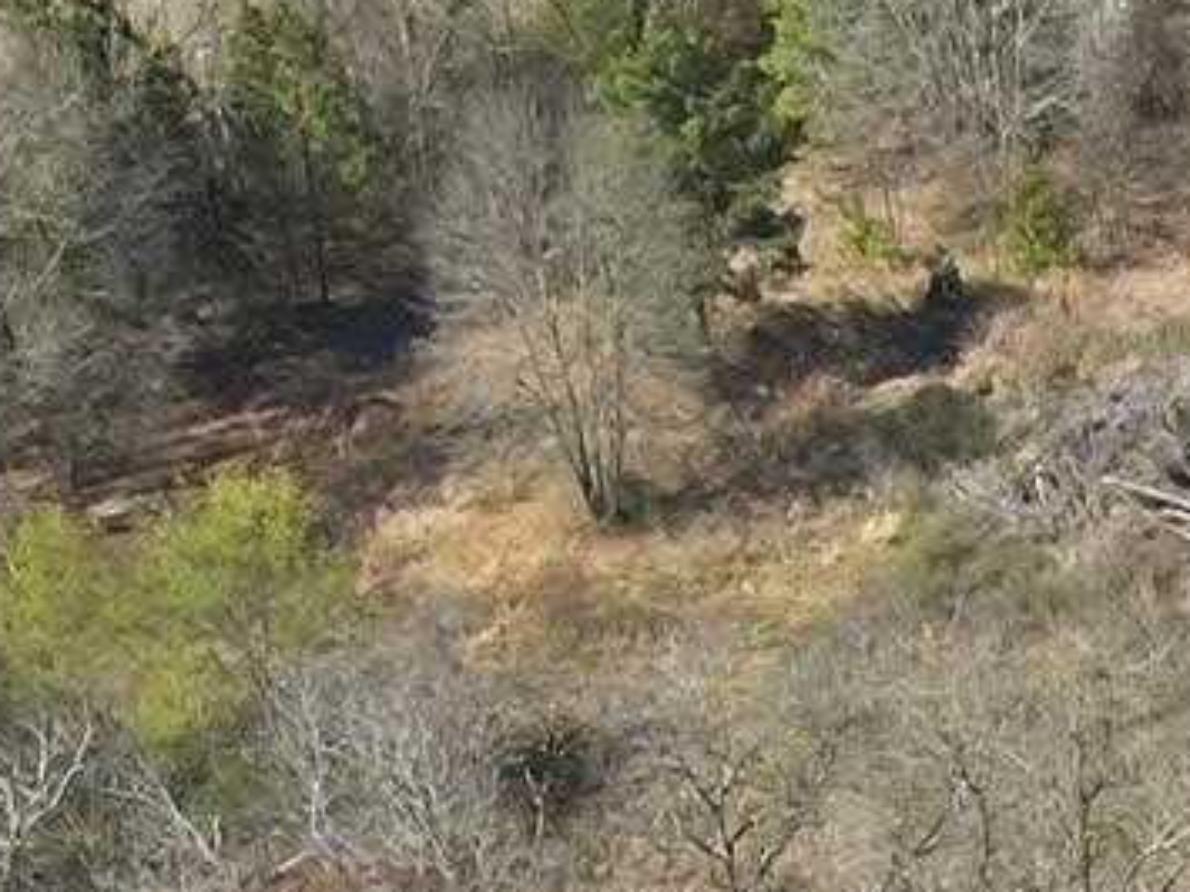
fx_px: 5808
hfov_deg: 10.9
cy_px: 2369
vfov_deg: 7.9
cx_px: 2212
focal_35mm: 169
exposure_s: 1/400
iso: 100
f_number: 2.8
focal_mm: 4.5
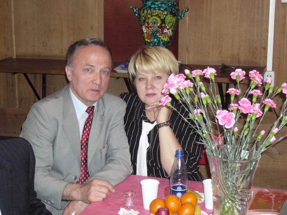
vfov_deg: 21.3
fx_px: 572
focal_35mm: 69
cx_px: 144
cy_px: 108
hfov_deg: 28.2
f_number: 4
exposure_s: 1/60
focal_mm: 11.5
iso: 400
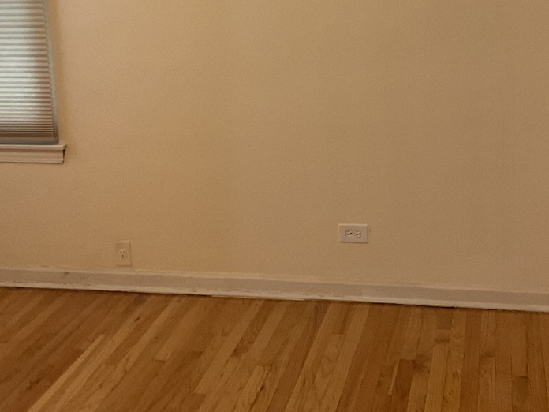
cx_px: 319
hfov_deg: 32.1
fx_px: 952
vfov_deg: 24.1
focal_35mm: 60
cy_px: 96
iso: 125
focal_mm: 3
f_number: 1.8
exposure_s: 1/60
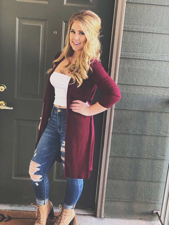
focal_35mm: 52
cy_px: 112
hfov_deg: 28.0
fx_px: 338
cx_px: 84
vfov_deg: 36.8
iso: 80
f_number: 2.4
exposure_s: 1/60
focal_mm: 6
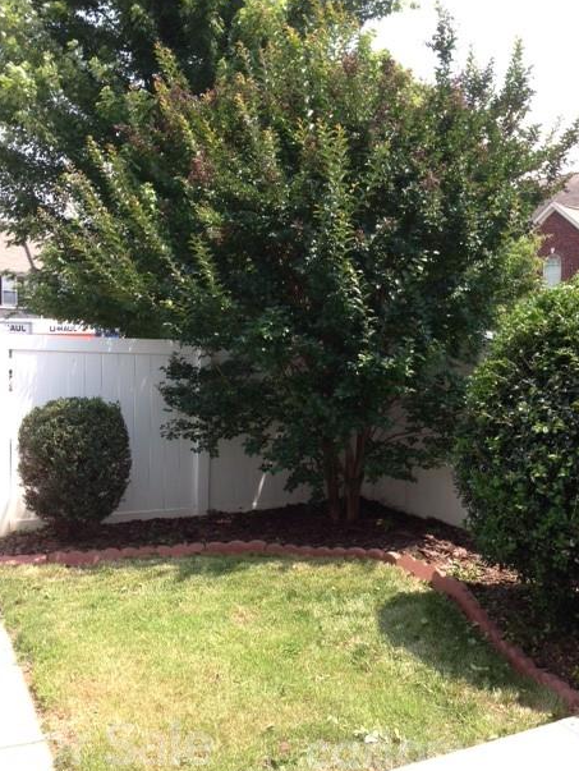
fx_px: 780
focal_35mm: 35
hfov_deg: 40.7
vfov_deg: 52.6
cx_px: 303
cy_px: 396
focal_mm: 4.13
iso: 50
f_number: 2.4
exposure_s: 1/455
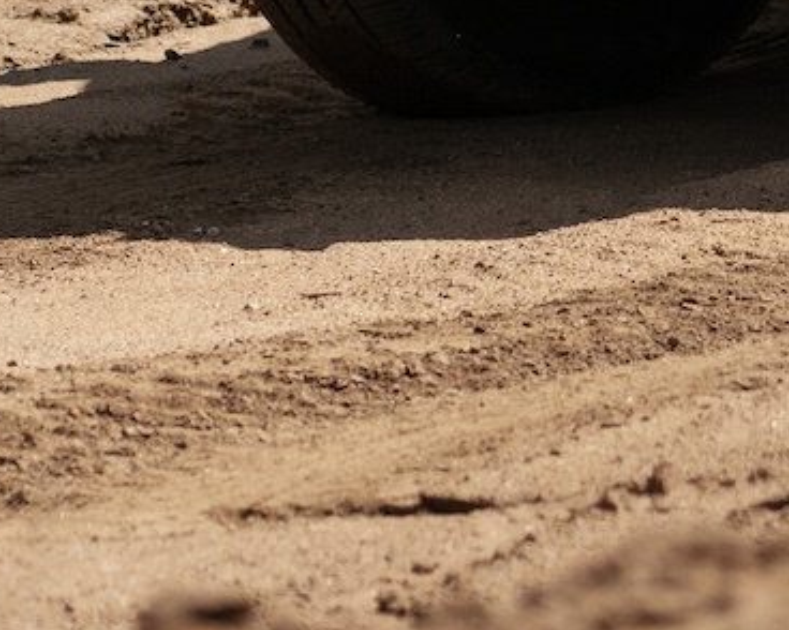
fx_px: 11436
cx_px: 1134
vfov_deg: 3.1
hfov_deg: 3.9
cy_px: -1171
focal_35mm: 490
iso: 160
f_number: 3.5
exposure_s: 1/1000
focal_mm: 75
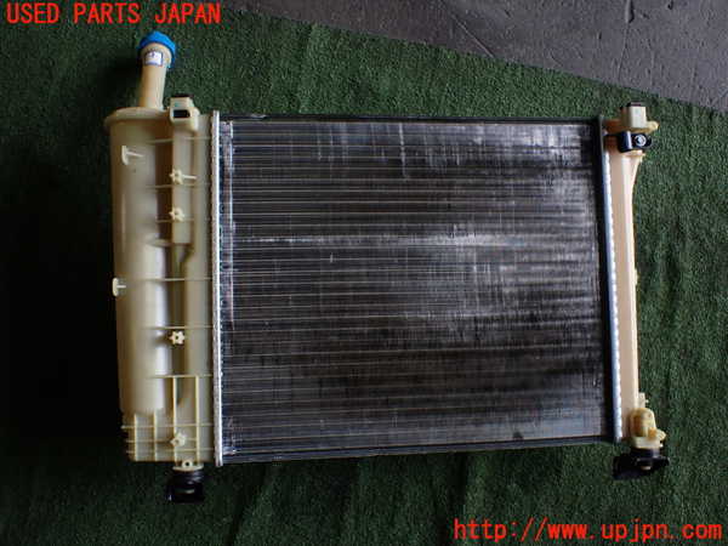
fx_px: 631
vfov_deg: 46.8
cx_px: 364
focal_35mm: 30
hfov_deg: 60.0
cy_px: 273
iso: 125
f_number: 2.3
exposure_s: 1/125
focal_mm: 5.4
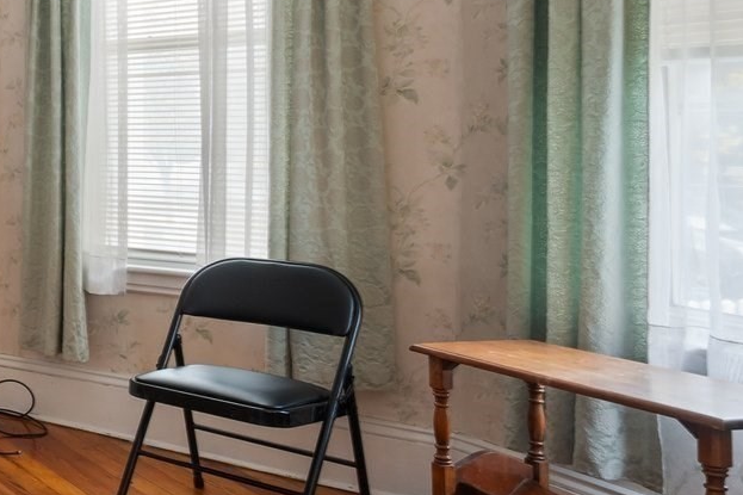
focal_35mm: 46
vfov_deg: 28.9
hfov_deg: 26.5
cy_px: 146
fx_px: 949
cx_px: -435
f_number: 7.1
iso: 400
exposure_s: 1/4
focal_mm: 14
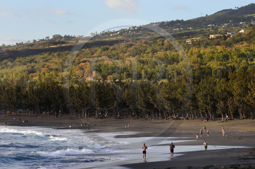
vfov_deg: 8.1
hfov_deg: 12.1
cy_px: 84
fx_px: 1203
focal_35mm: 170
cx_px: 128
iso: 400
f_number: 11
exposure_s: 1/200
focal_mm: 170
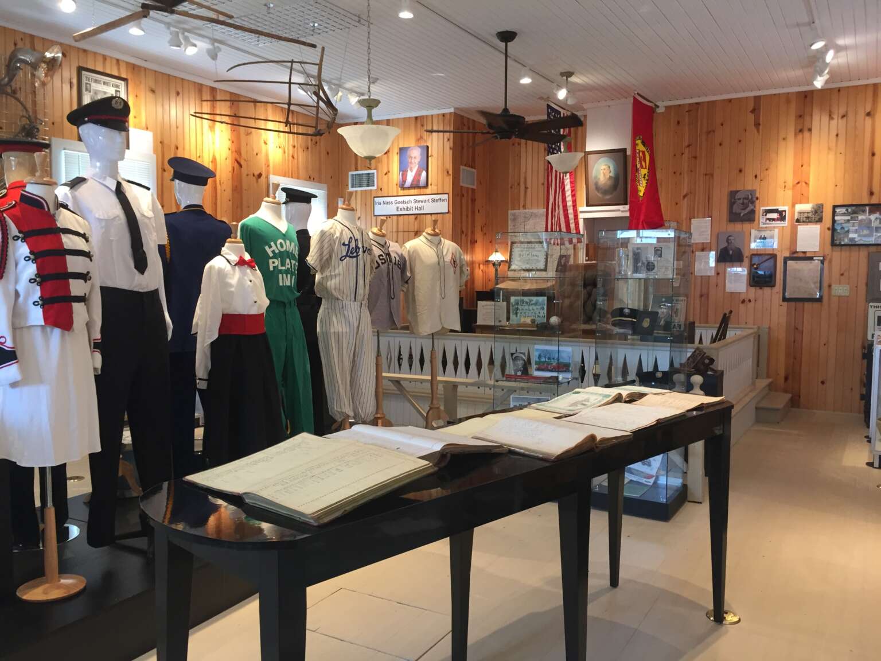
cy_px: 330
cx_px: 440
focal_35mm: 29
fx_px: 738
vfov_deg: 48.2
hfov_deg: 61.7
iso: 50
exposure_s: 1/30
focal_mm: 4.15
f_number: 2.2
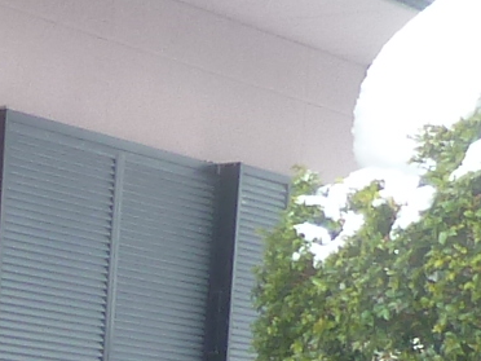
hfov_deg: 9.0
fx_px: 2585
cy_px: 1133
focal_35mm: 186
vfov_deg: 7.0
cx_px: -875
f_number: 3.3
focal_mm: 4.4
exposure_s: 1/60
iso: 80
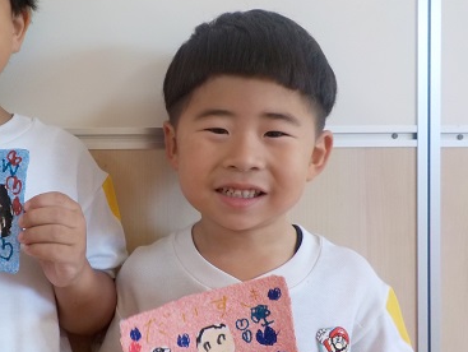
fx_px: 663
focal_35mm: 49
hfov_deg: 37.9
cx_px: 116
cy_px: 156
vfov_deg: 29.7
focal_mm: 4.1
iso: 200
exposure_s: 1/30
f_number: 3.3
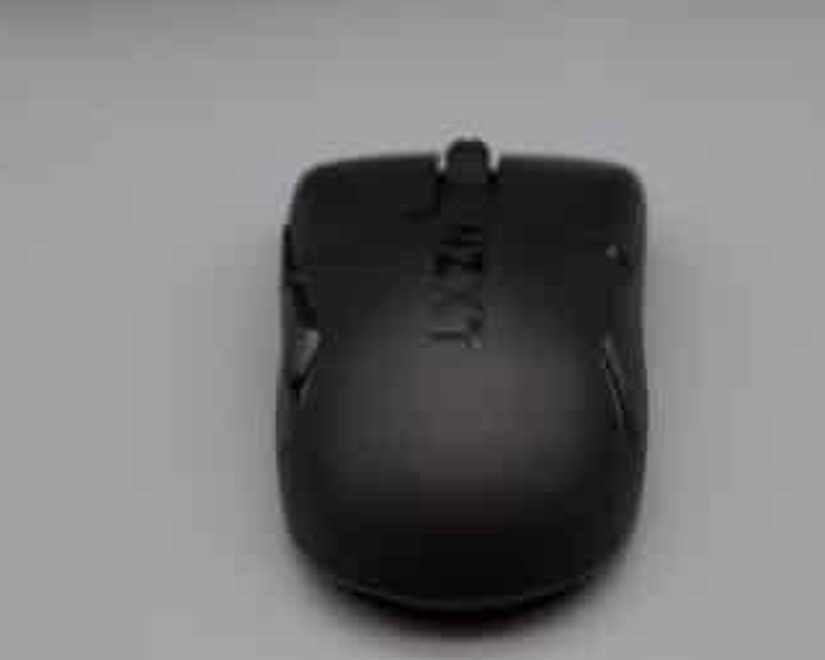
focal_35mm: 112
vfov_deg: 13.8
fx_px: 2735
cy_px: 333
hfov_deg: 17.1
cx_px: 469
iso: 500
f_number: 8
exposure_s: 1/125
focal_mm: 98
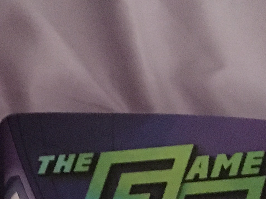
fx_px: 938
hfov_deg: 15.9
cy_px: 398
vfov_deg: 11.0
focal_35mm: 122
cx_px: 14
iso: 640
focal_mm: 4.15
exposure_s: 1/15
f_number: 2.2
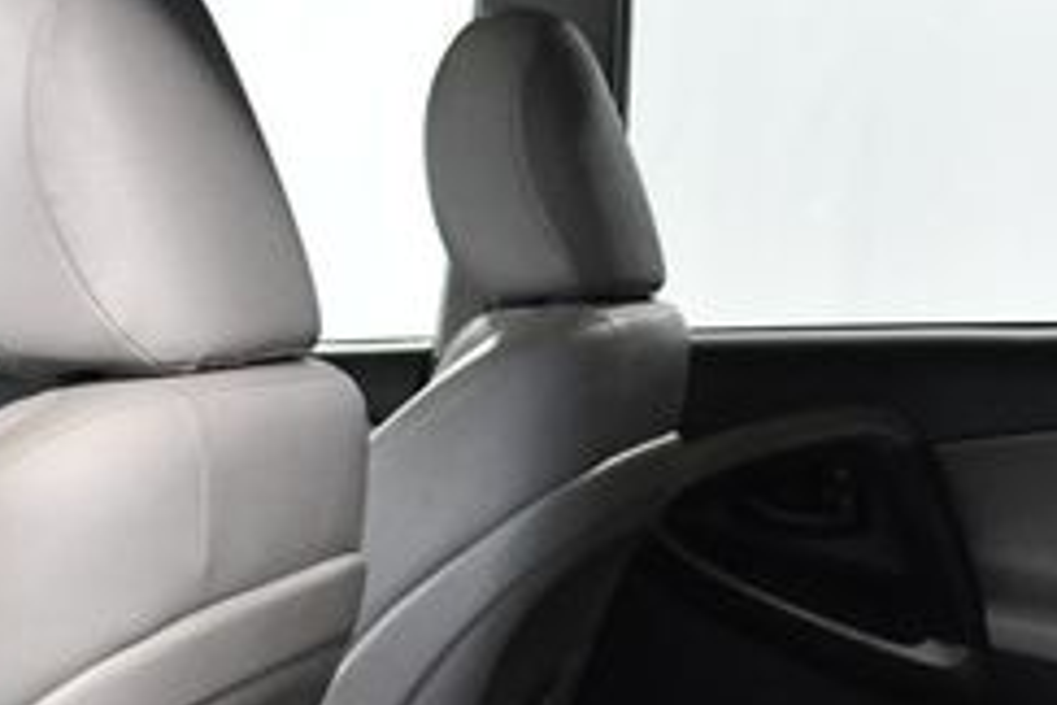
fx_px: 2789
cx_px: 1066
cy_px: 740
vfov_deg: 14.1
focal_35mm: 95
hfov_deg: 20.7
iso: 3200
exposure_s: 1/125
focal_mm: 18
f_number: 3.5
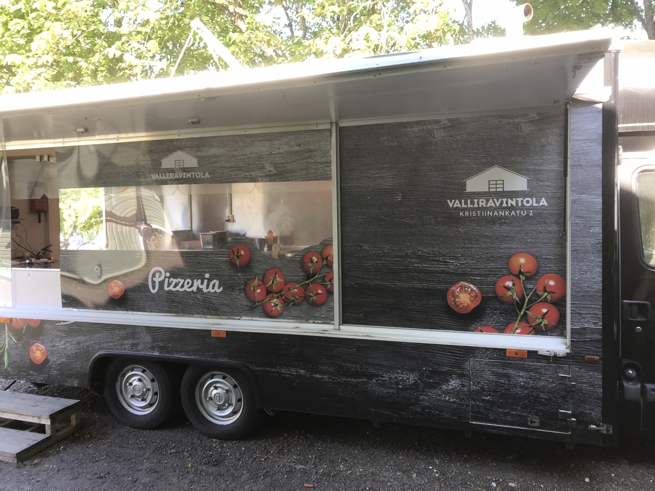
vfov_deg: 49.7
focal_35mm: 28
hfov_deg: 63.4
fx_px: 530
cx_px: 328
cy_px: 246
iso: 20
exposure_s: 1/105
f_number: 1.8
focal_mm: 3.99
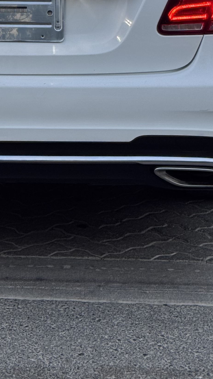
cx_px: 16
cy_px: -85
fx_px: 1296
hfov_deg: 9.4
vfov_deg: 15.9
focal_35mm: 129
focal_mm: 6.76
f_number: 1.78
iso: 50
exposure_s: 1/121
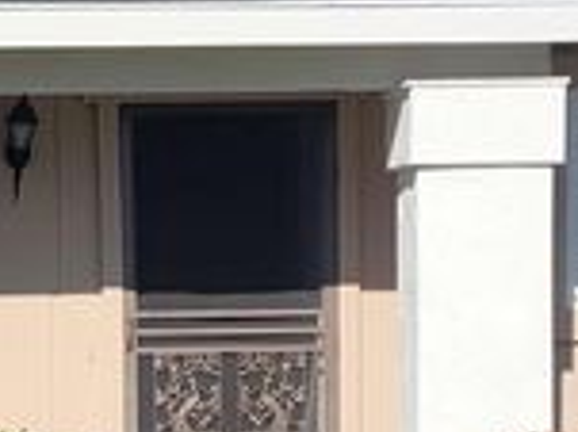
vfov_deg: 17.3
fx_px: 1385
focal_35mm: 83
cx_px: -31
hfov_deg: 22.5
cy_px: 457
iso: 20
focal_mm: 7
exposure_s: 1/1354
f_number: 1.8
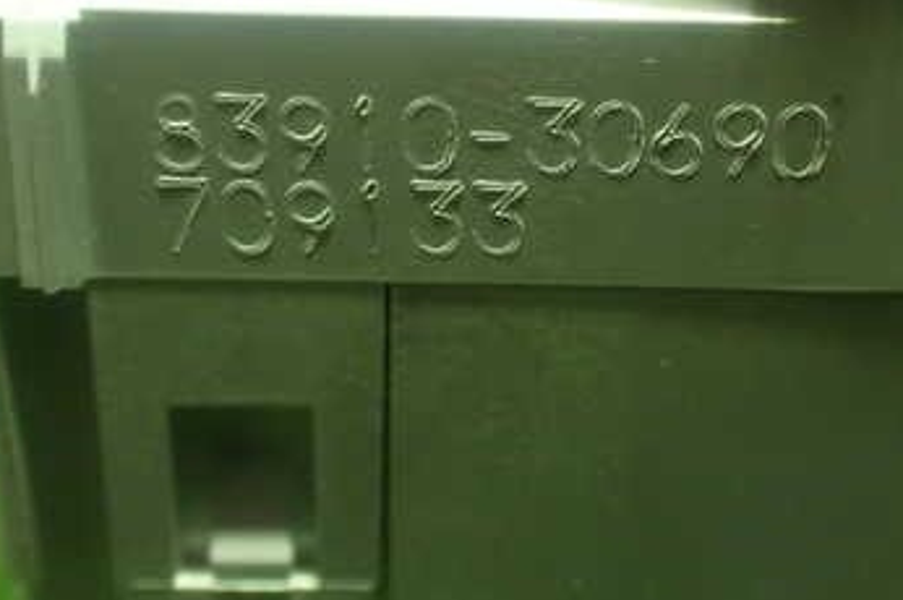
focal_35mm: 65
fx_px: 1629
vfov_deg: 20.7
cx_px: 504
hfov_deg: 31.0
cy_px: 164
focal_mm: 6.37
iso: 800
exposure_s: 1/25
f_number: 2.5
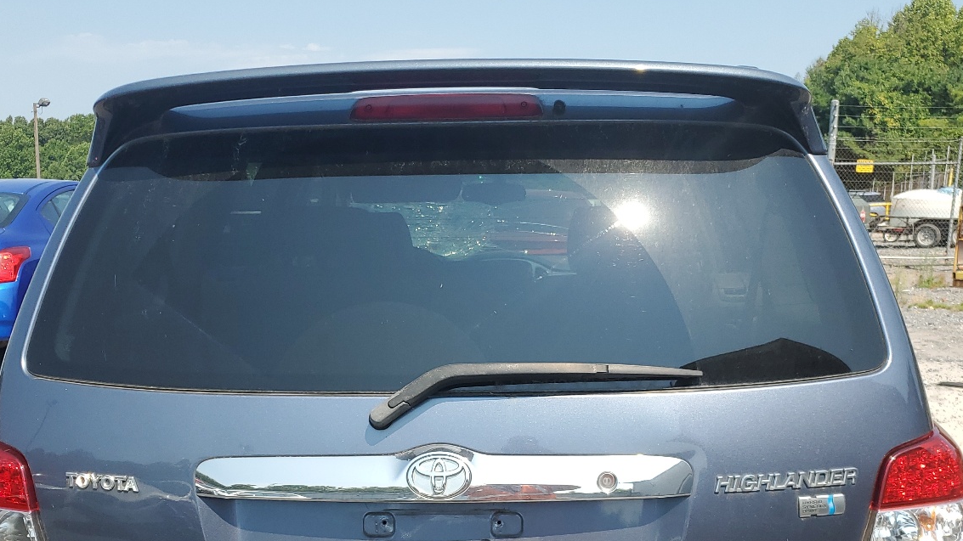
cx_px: 488
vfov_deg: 28.9
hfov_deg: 50.5
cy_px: 444
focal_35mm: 40
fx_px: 1021
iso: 50
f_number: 1.5
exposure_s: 1/2000
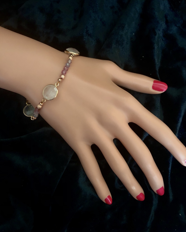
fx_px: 206
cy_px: 107
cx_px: 94
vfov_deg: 58.7
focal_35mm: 30
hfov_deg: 48.5
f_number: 1.8
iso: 100
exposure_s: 1/4
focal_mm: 3.99
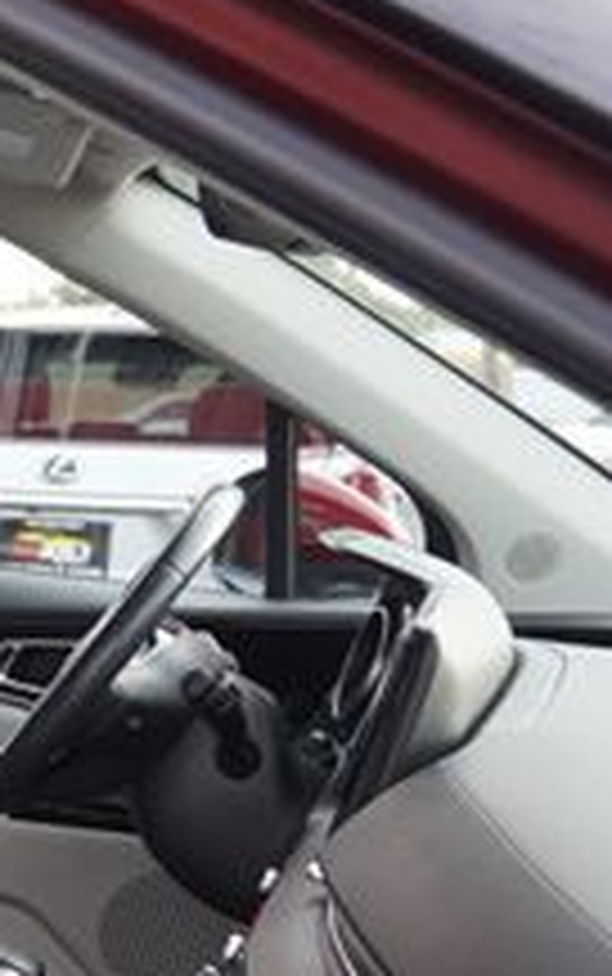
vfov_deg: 27.2
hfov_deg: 14.5
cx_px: -670
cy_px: 945
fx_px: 1918
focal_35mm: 72
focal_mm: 16
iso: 200
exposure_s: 1/160
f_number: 4
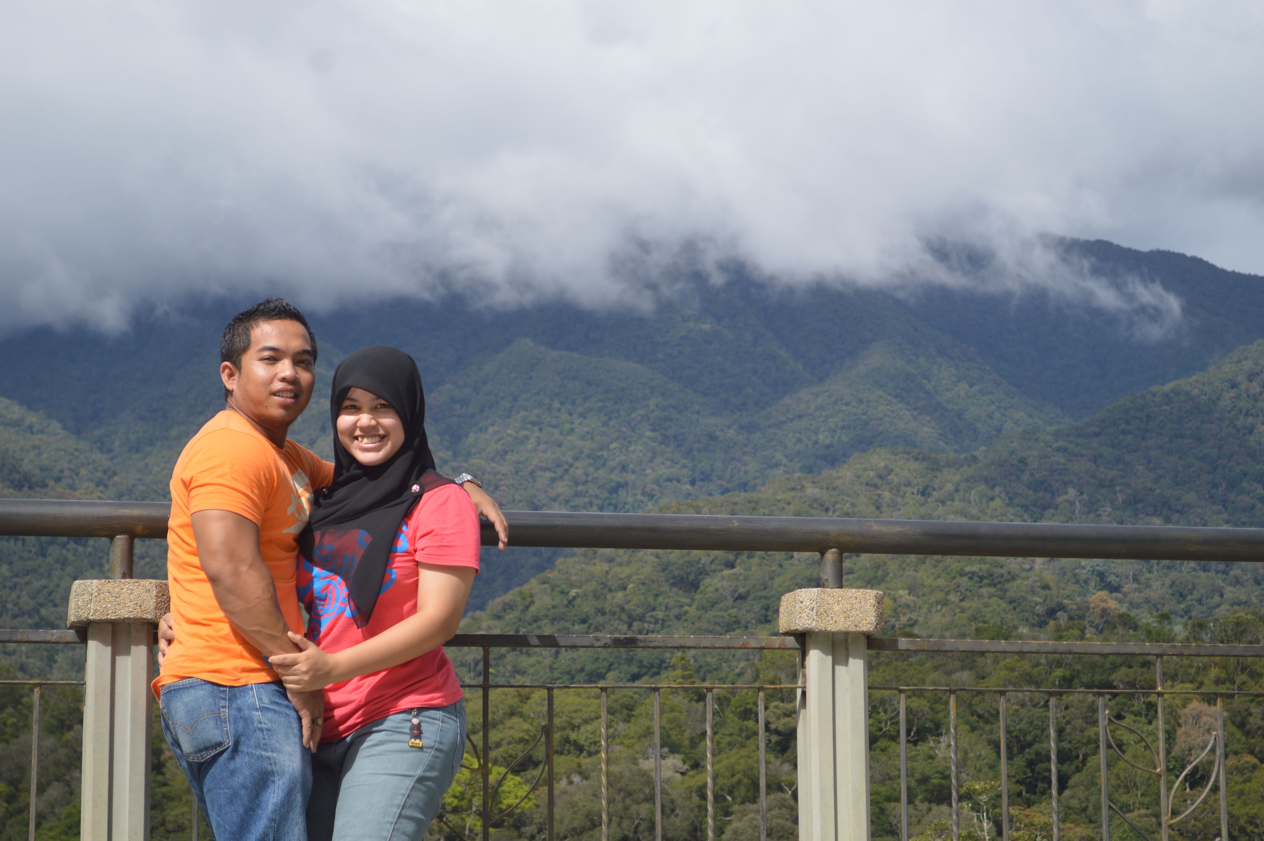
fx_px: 2894
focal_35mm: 82
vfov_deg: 16.5
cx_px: 632
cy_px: 420
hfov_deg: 24.6
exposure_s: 1/320
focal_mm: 55
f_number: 5.6
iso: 100
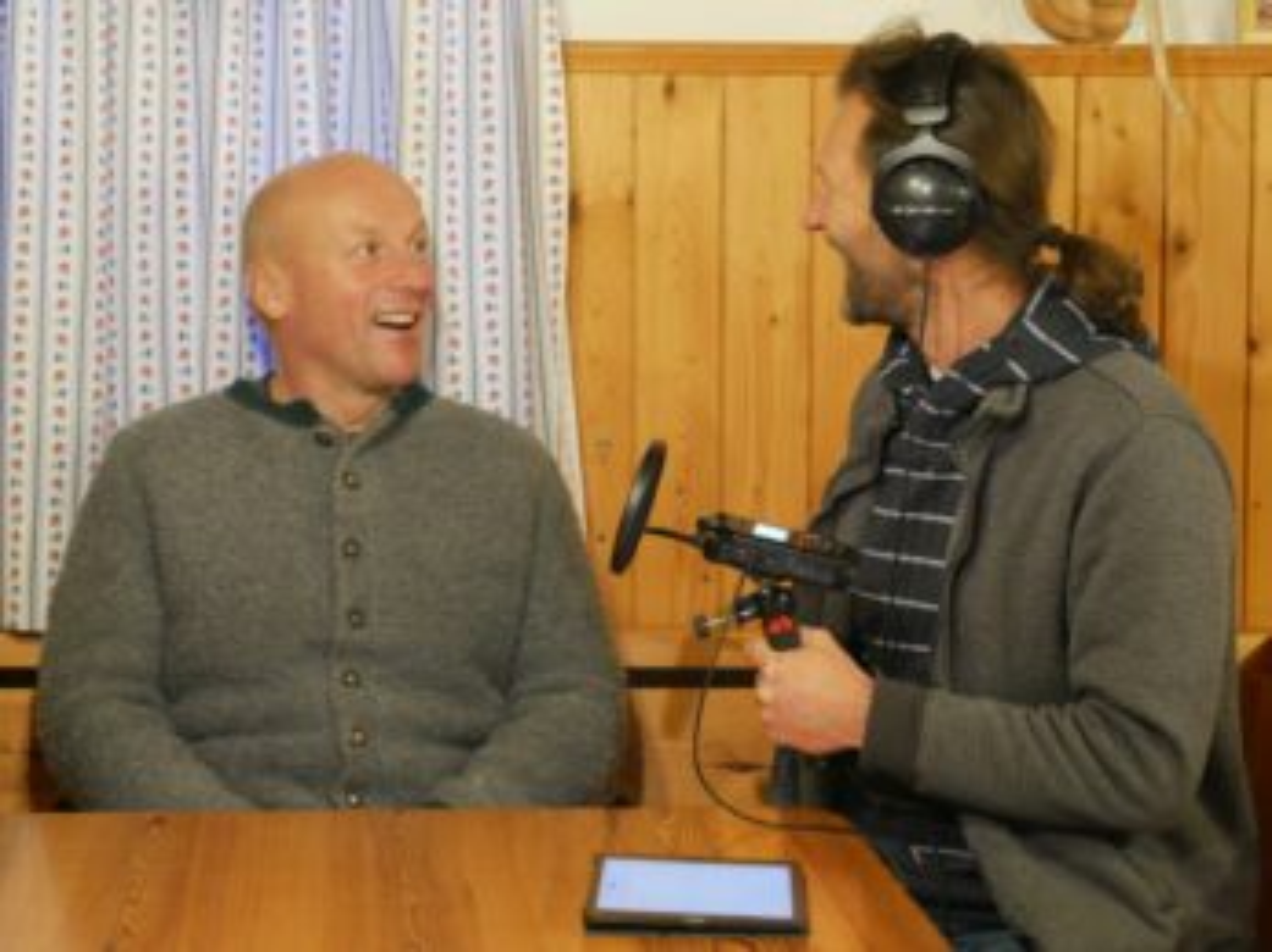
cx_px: 636
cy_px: 476
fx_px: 3379
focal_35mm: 92
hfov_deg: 21.3
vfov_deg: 16.1
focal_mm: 46
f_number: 4.9
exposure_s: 1/20
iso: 3200
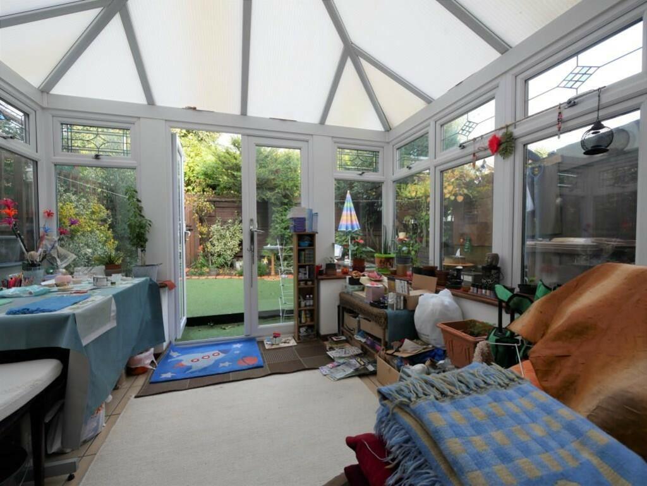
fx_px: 262
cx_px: 324
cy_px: 243
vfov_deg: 85.7
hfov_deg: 102.0
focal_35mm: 14
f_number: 4
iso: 200
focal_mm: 7
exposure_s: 1/100
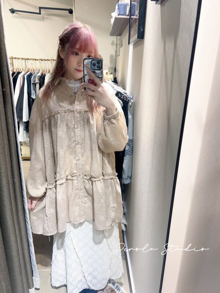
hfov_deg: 53.1
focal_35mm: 26
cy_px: 146
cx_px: 110
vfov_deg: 67.3
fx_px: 220
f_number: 1.5
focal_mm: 5.7
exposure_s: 1/50
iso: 125
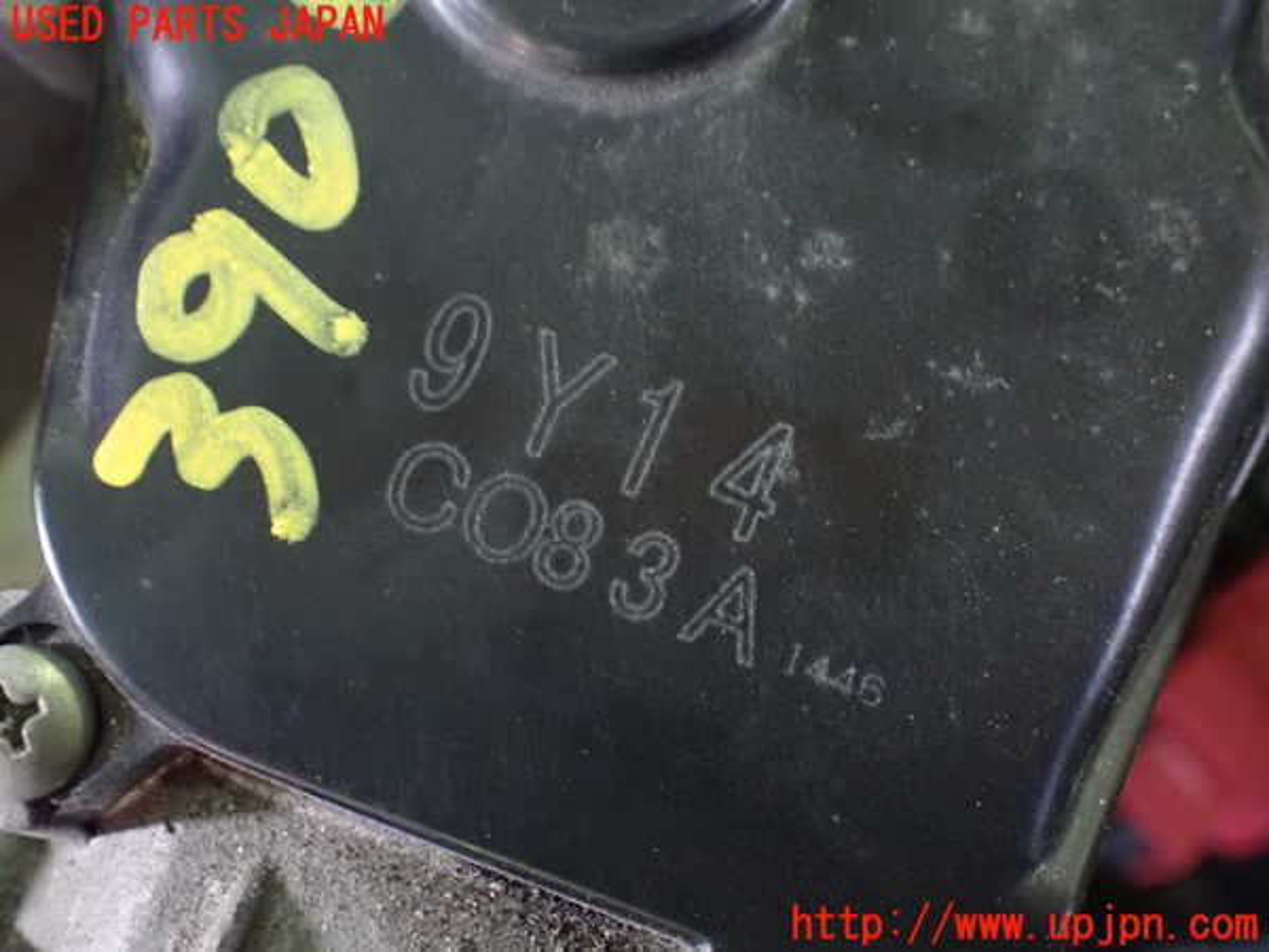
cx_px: 634
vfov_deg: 29.1
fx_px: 1833
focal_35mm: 50
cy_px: 476
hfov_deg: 38.2
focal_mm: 9.01
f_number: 3.2
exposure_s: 1/15
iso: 1600
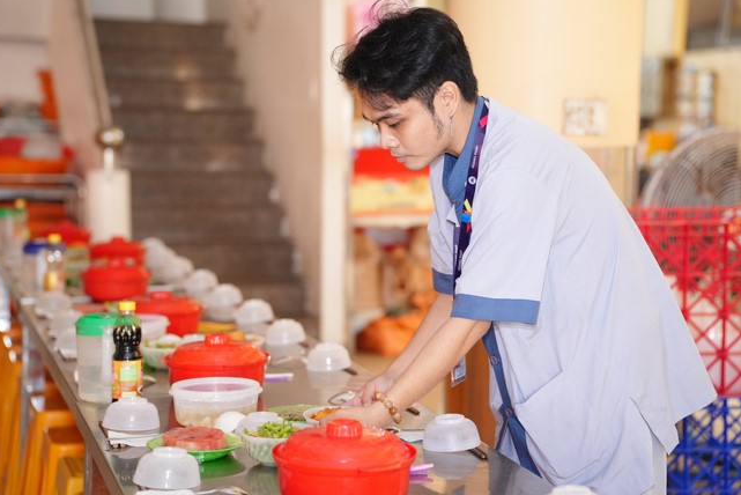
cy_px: 246
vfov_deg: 17.7
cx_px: 369
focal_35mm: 77
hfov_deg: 26.3
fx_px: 1586
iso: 3200
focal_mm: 76
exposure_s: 1/125
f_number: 2.8
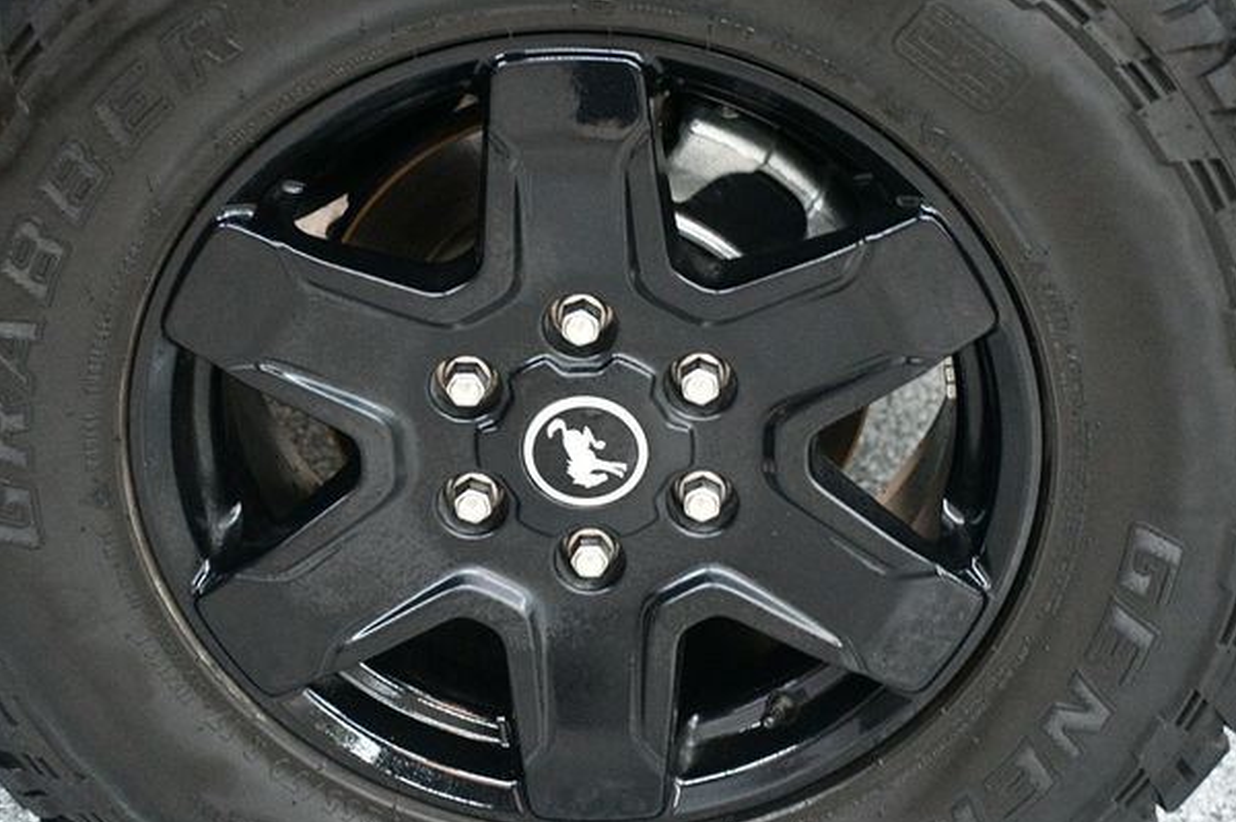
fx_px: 2744
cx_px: 622
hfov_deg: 25.4
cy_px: 416
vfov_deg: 17.0
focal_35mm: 80
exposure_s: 1/60
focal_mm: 50
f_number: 4.8
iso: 6400
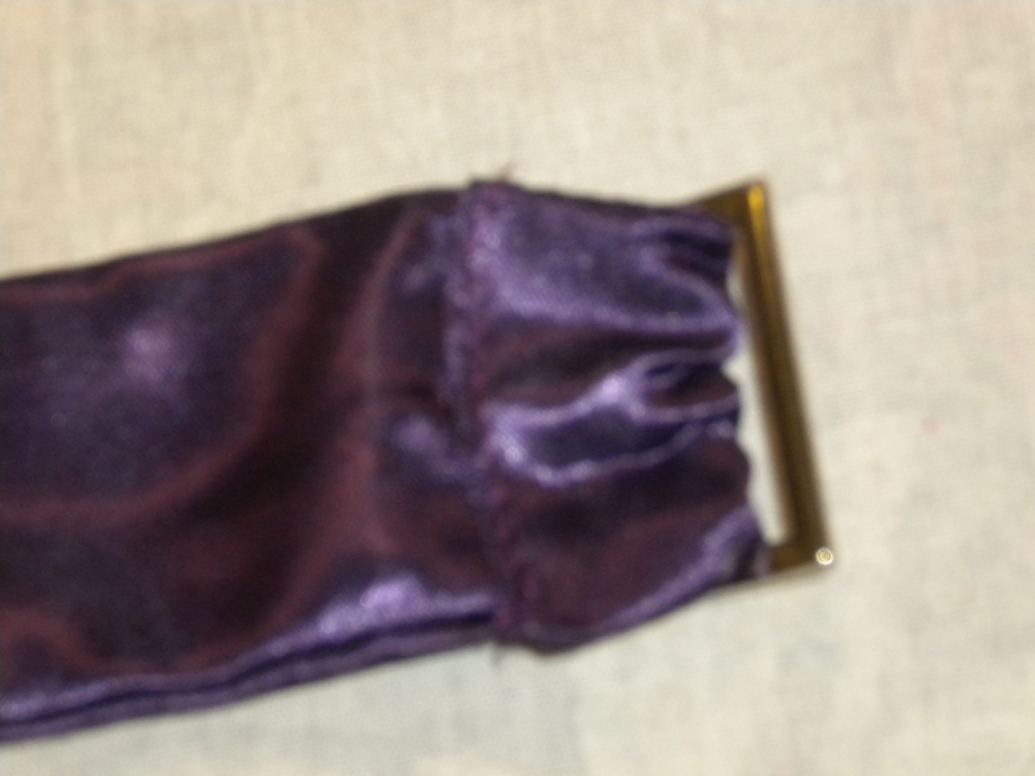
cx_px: 518
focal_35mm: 105
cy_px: 388
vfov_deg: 14.1
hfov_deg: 18.7
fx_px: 3139
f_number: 5.9
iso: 400
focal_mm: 18.9
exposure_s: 1/60
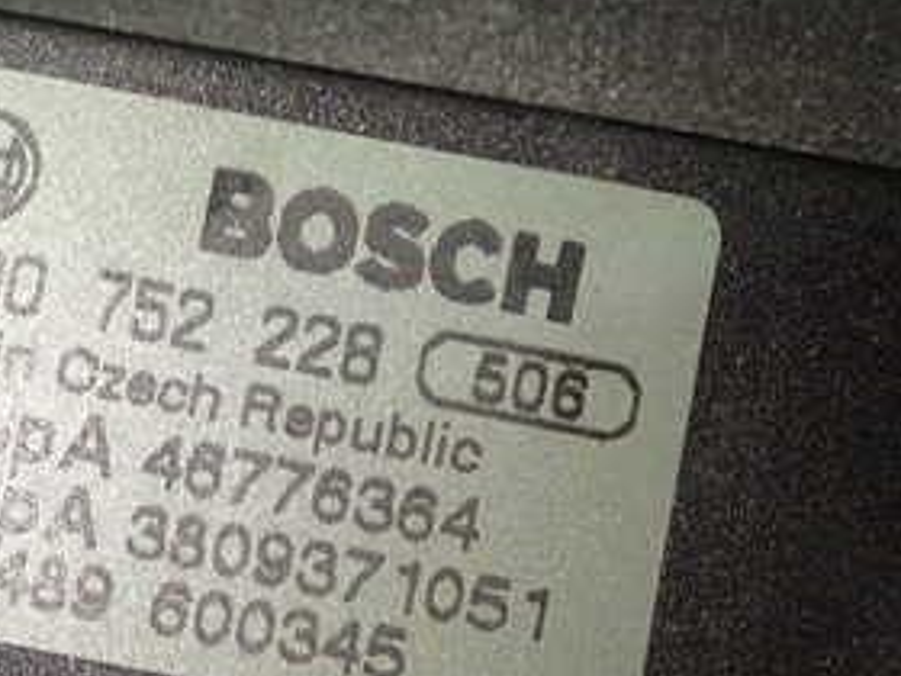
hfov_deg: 18.2
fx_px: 2785
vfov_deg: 13.8
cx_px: 171
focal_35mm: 107
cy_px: 451
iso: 200
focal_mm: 9.01
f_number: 3.2
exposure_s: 1/50
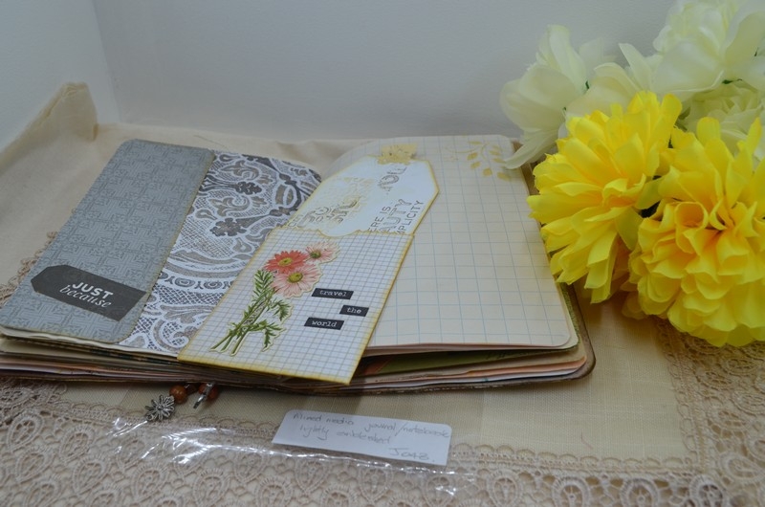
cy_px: 254
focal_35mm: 33
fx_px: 700
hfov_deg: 57.3
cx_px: 382
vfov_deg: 39.8
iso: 360
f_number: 8
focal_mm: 22
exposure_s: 1/60
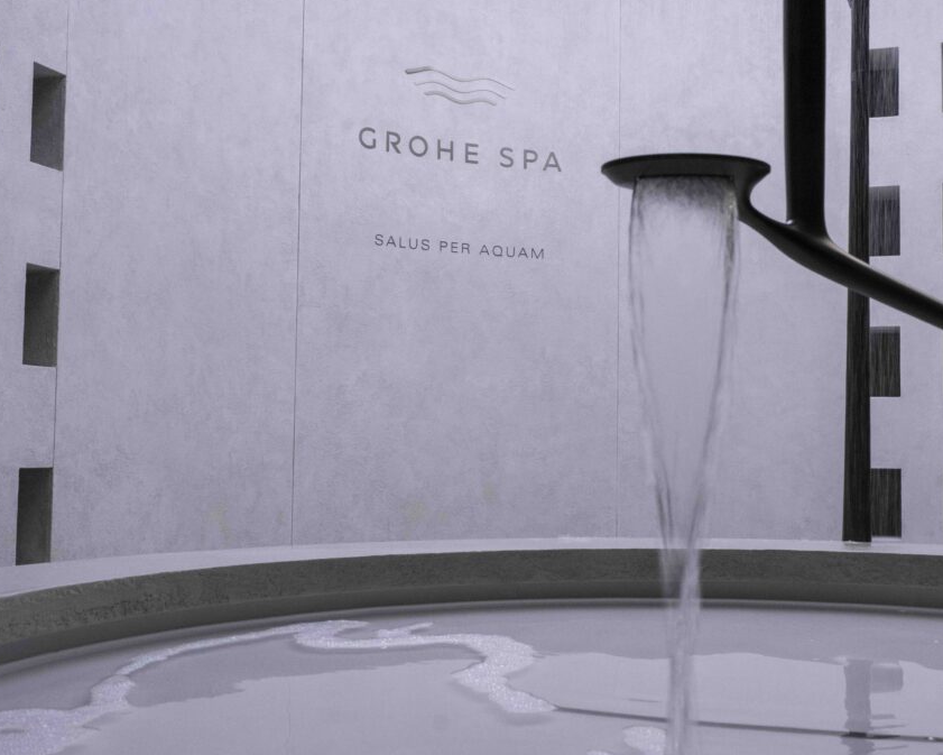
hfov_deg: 45.7
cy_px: 375
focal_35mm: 40
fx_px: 1116
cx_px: 542
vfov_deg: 37.3
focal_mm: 23.4
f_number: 11
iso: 4000
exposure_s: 1/60
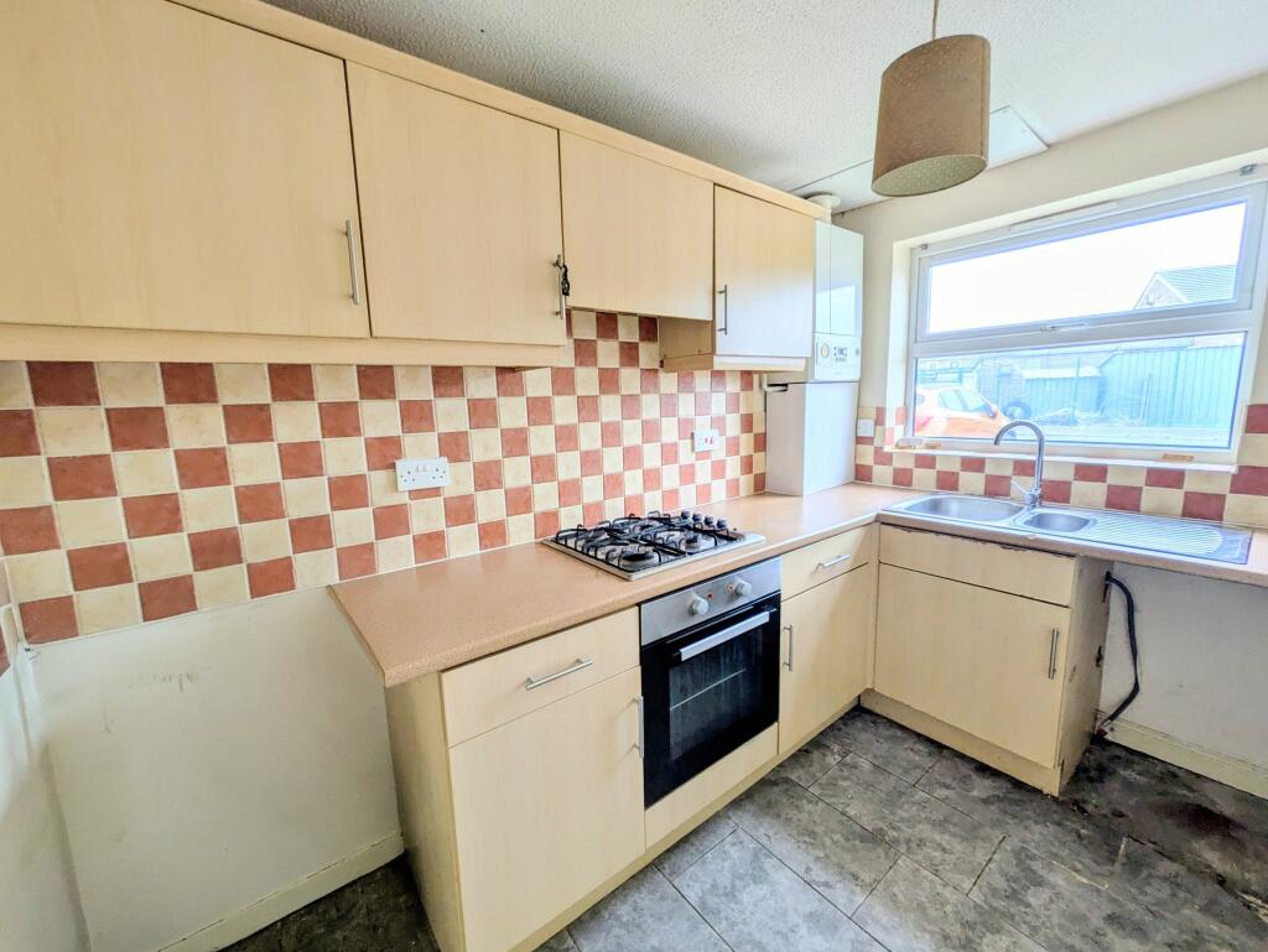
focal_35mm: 14
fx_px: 513
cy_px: 476
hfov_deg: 102.0
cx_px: 634
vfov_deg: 85.7
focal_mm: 1.83
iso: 73
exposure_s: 1/100
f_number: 2.2
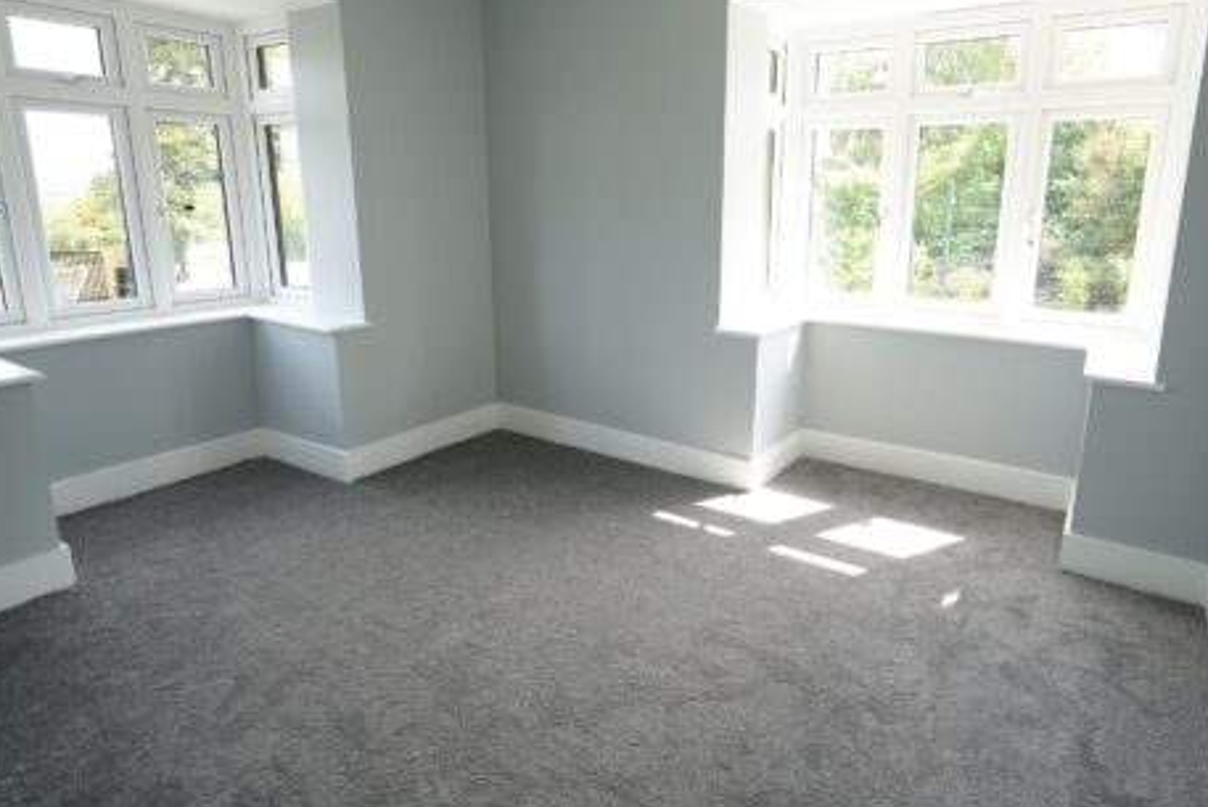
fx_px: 705
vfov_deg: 59.3
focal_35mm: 21
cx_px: 650
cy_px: 347
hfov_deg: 81.0
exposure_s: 1/250
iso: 400
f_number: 4
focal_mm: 16
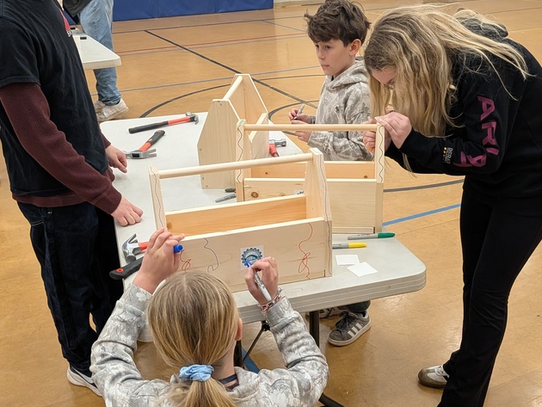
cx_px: 305
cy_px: 264
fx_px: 611
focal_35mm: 39
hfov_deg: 47.7
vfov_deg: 36.5
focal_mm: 4.53
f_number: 1.7
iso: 1055
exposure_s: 1/476
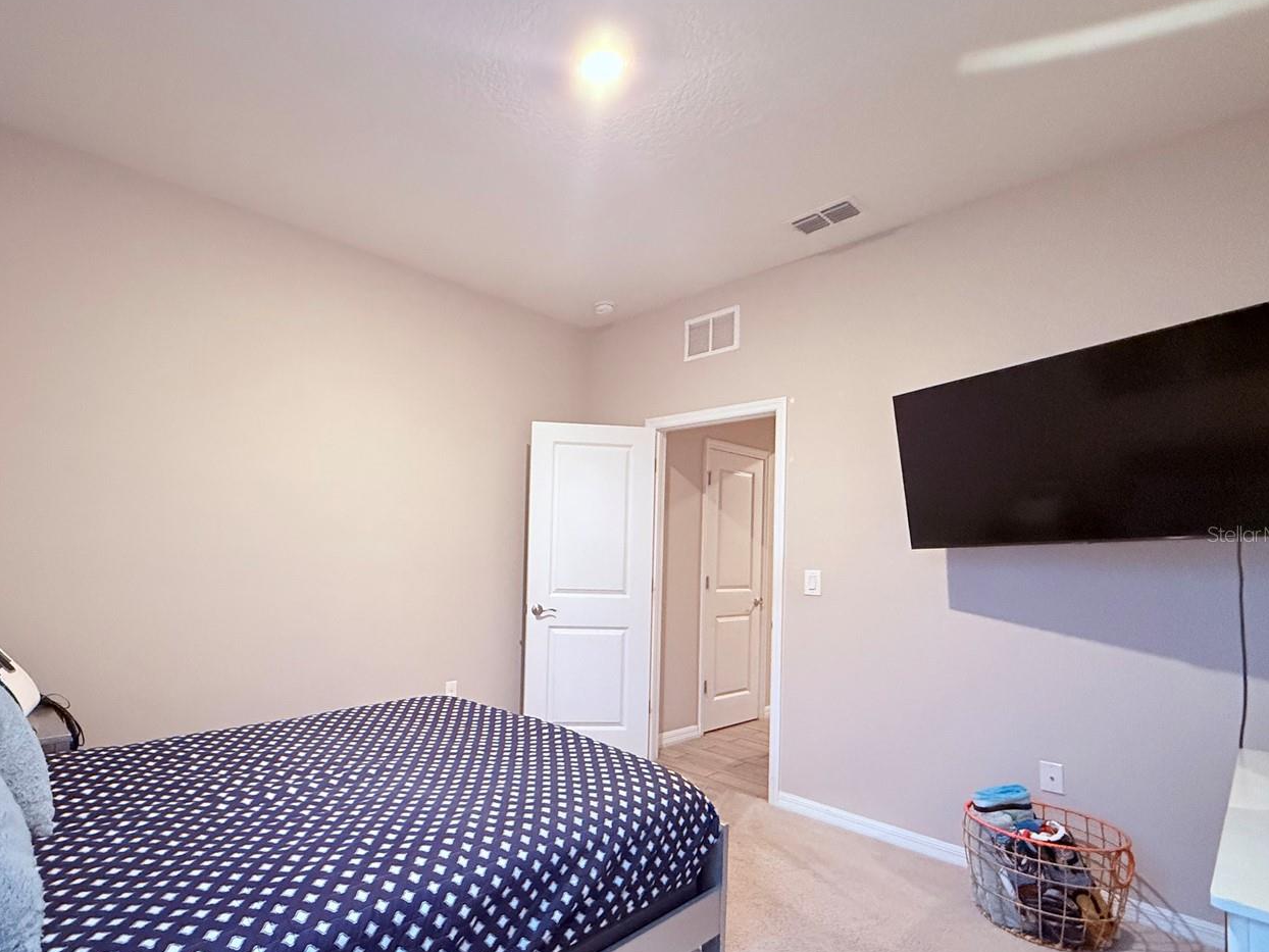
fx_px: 660
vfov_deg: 71.3
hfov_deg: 86.3
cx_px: 488
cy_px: 534
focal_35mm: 18
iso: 800
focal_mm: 2.22
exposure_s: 1/60
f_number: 2.2
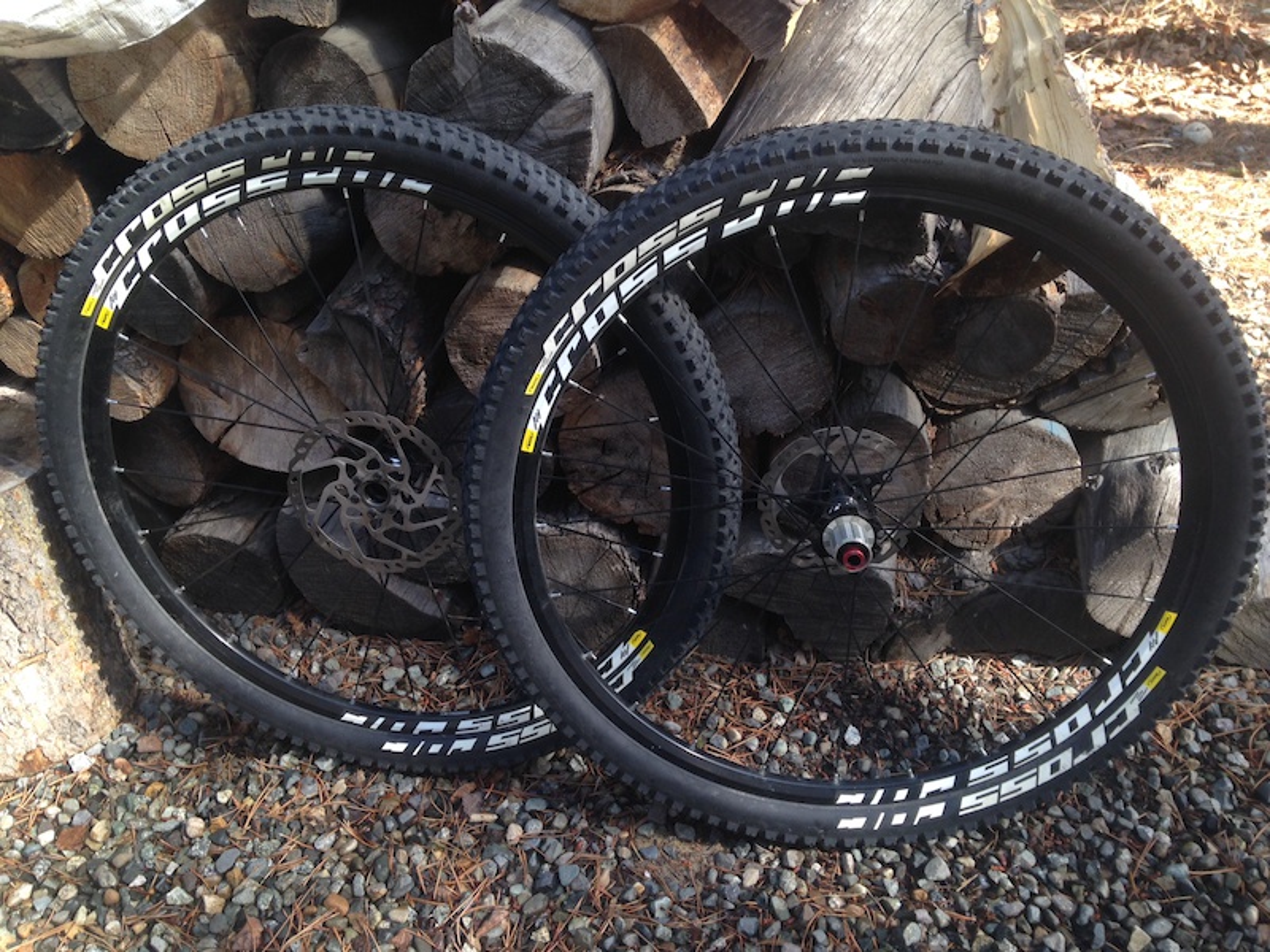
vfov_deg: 42.9
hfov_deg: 55.4
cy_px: 476
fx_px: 1211
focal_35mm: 33
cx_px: 635
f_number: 2.4
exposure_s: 1/120
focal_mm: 4.12
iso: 50
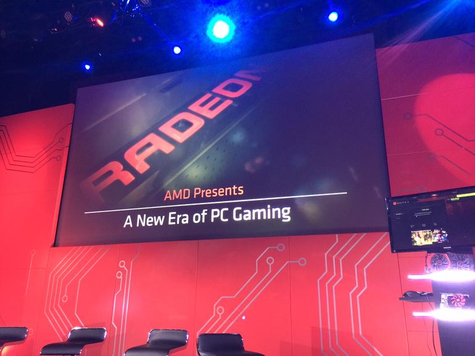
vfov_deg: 48.2
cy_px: 178
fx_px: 398
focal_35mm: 29
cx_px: 238
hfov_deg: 61.7
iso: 80
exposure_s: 1/4
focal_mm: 4.15
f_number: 2.2
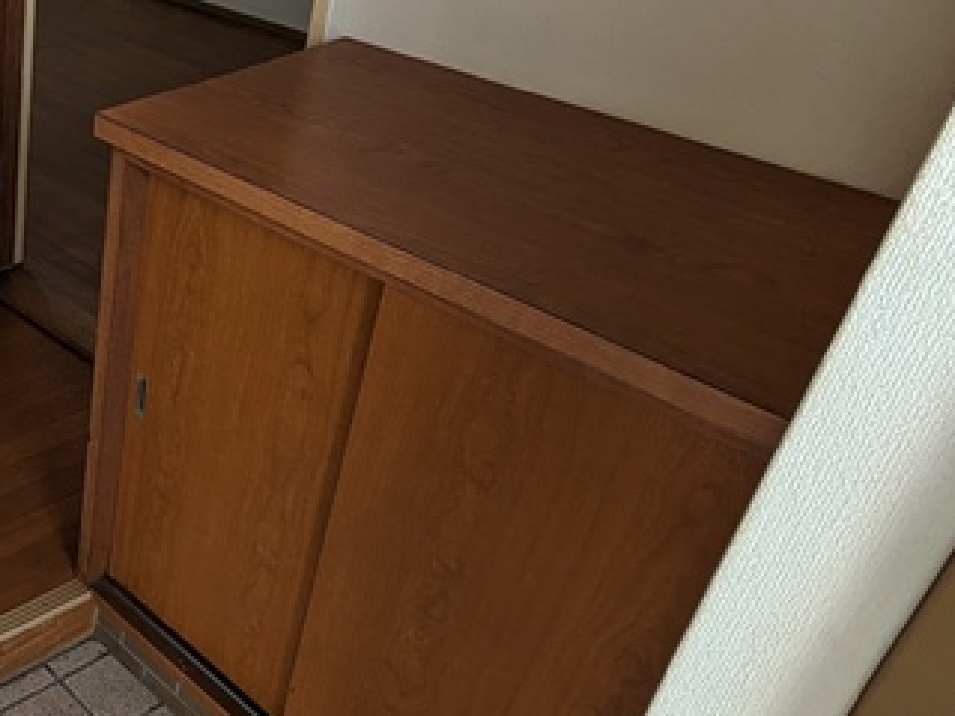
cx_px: -219
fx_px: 1159
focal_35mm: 42
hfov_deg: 34.7
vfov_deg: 34.3
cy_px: 304
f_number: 2.2
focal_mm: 1.83
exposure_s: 1/120
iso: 66
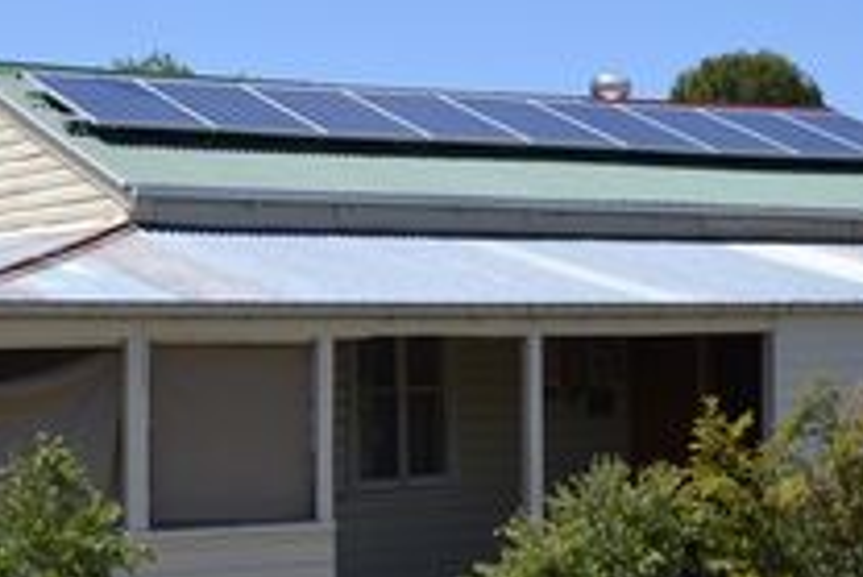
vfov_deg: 15.6
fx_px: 2111
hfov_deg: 23.1
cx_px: 440
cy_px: 305
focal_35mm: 88
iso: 100
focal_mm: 26
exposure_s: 1/200
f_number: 7.1
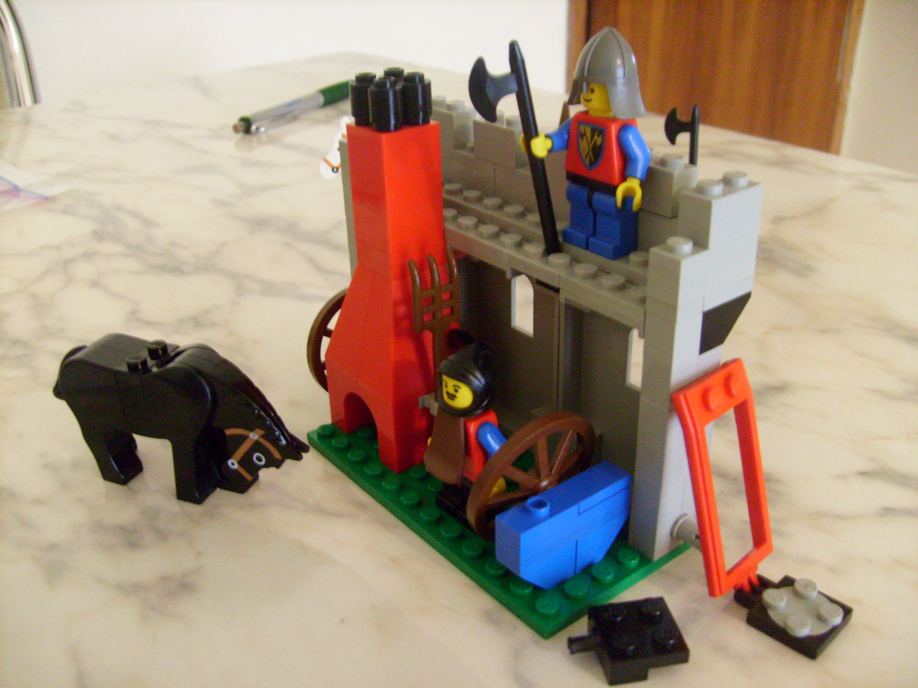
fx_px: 928
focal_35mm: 35
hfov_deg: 52.6
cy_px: 344
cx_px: 459
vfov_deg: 40.7
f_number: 2.8
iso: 200
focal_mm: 5.8
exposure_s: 1/8
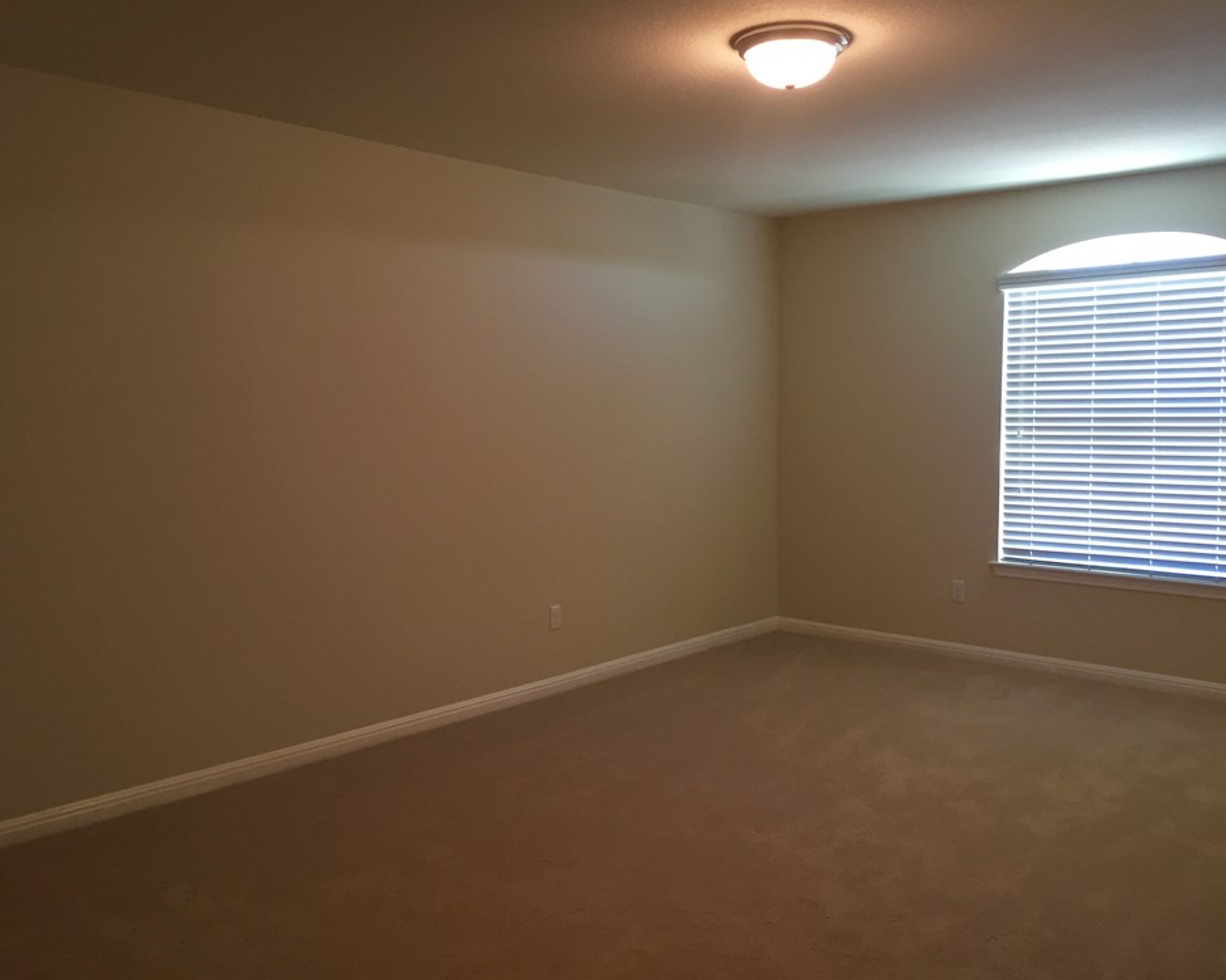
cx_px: 653
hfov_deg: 57.1
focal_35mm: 31
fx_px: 1125
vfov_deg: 47.1
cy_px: 478
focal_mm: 4.15
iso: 80
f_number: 2.2
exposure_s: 1/30
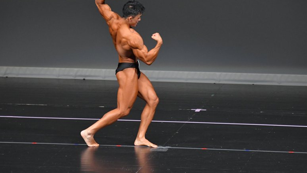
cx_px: 154
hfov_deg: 6.5
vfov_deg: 3.7
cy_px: 73
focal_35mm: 331
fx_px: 2694
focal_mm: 210
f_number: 5.6
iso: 4000
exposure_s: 1/400
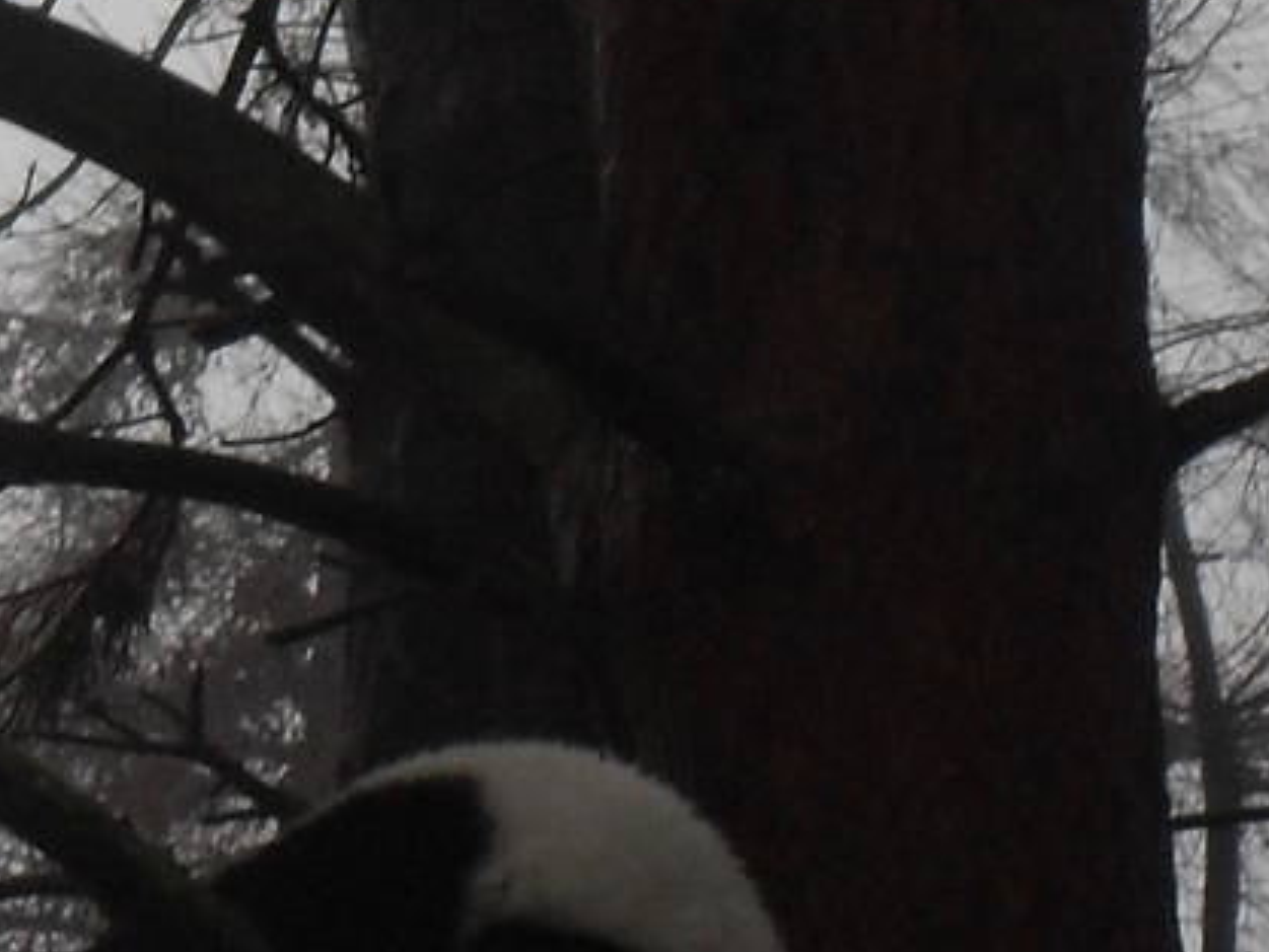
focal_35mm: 426
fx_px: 15621
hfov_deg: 4.6
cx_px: -107
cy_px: 125
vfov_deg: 3.5
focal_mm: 18.1
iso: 200
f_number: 5.2
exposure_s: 1/90
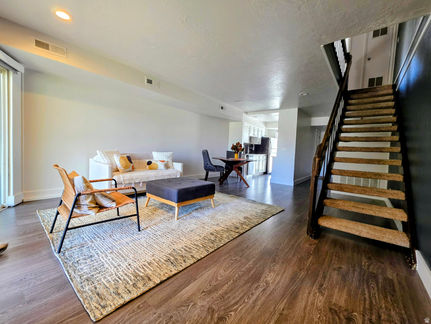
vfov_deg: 89.9
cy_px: 162
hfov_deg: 106.2
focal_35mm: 13
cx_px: 216
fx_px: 162
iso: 160
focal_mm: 2.2
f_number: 1.9
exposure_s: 1/60
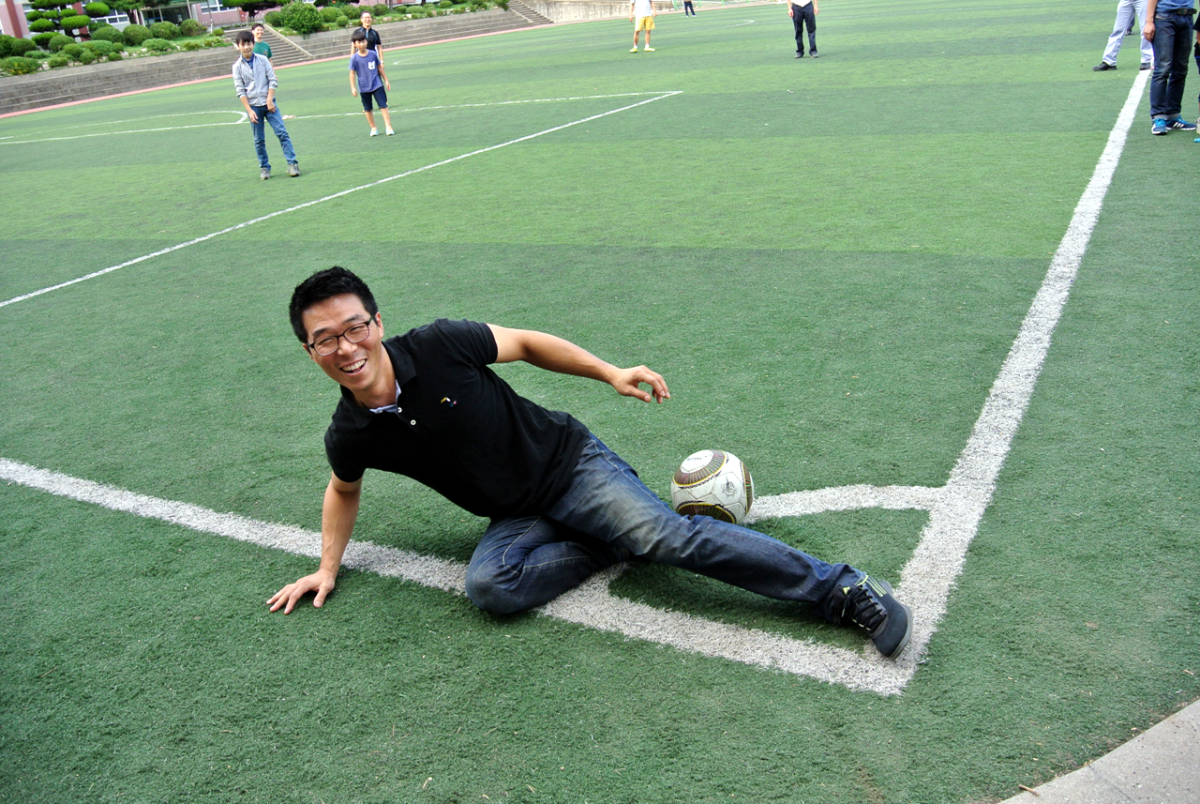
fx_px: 968
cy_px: 402
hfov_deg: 63.6
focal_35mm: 29
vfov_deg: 45.1
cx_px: 600
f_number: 4
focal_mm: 11
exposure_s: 1/250
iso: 200
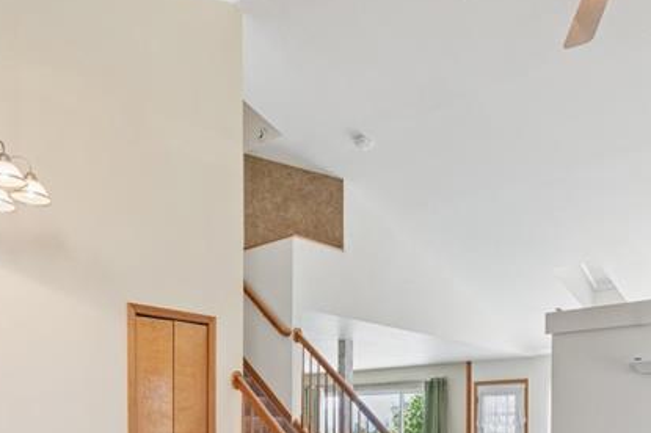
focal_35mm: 37
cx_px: 353
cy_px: 449
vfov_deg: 32.5
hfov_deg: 51.9
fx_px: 669
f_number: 11
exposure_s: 1/2.5
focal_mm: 15
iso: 100
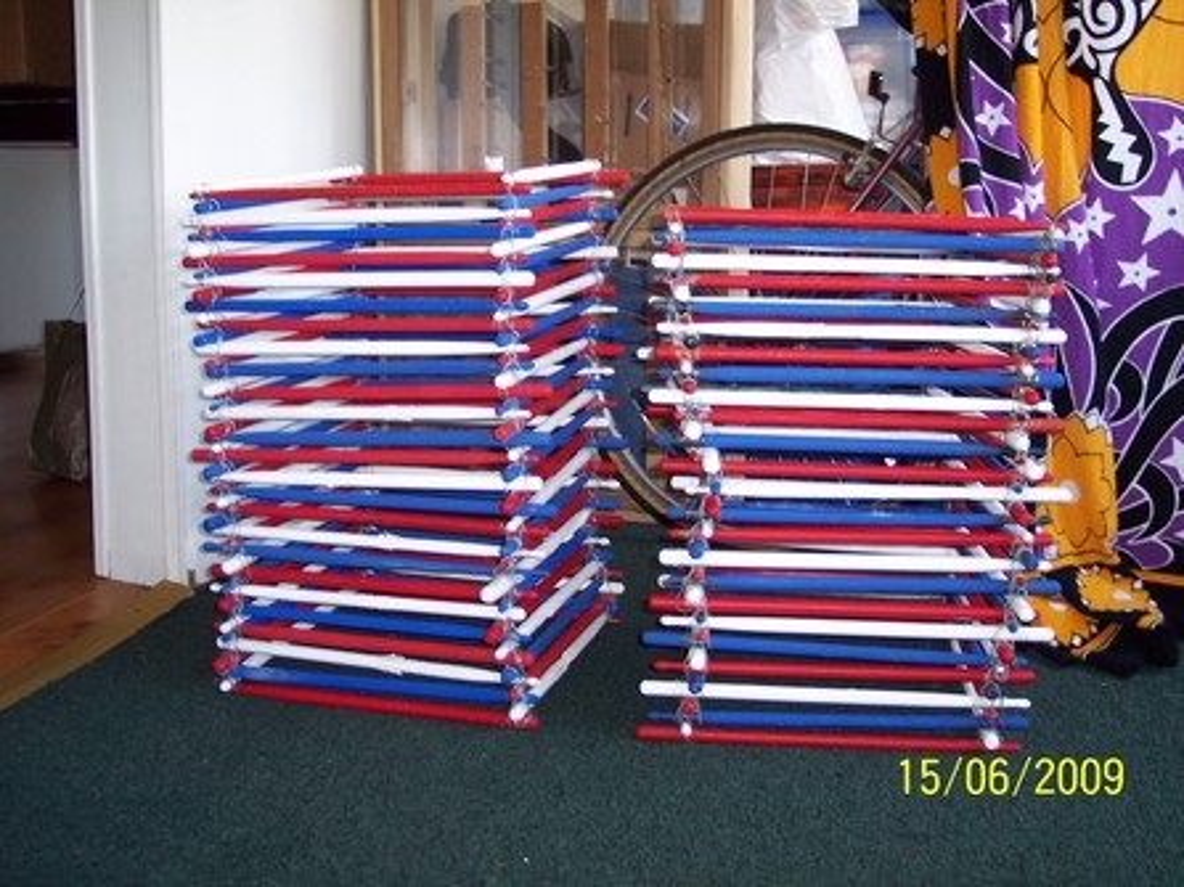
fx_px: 1299
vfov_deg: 37.7
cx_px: 592
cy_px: 444
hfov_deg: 49.0
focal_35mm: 38
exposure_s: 1/30
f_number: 2.8
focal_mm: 8
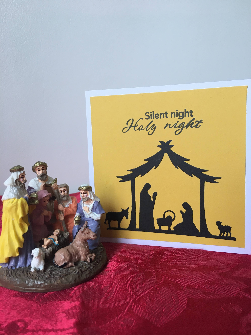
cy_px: 168
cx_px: 126
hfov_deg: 48.2
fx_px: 280
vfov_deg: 61.7
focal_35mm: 29
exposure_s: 1/33
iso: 40
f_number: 2.2
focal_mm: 4.15
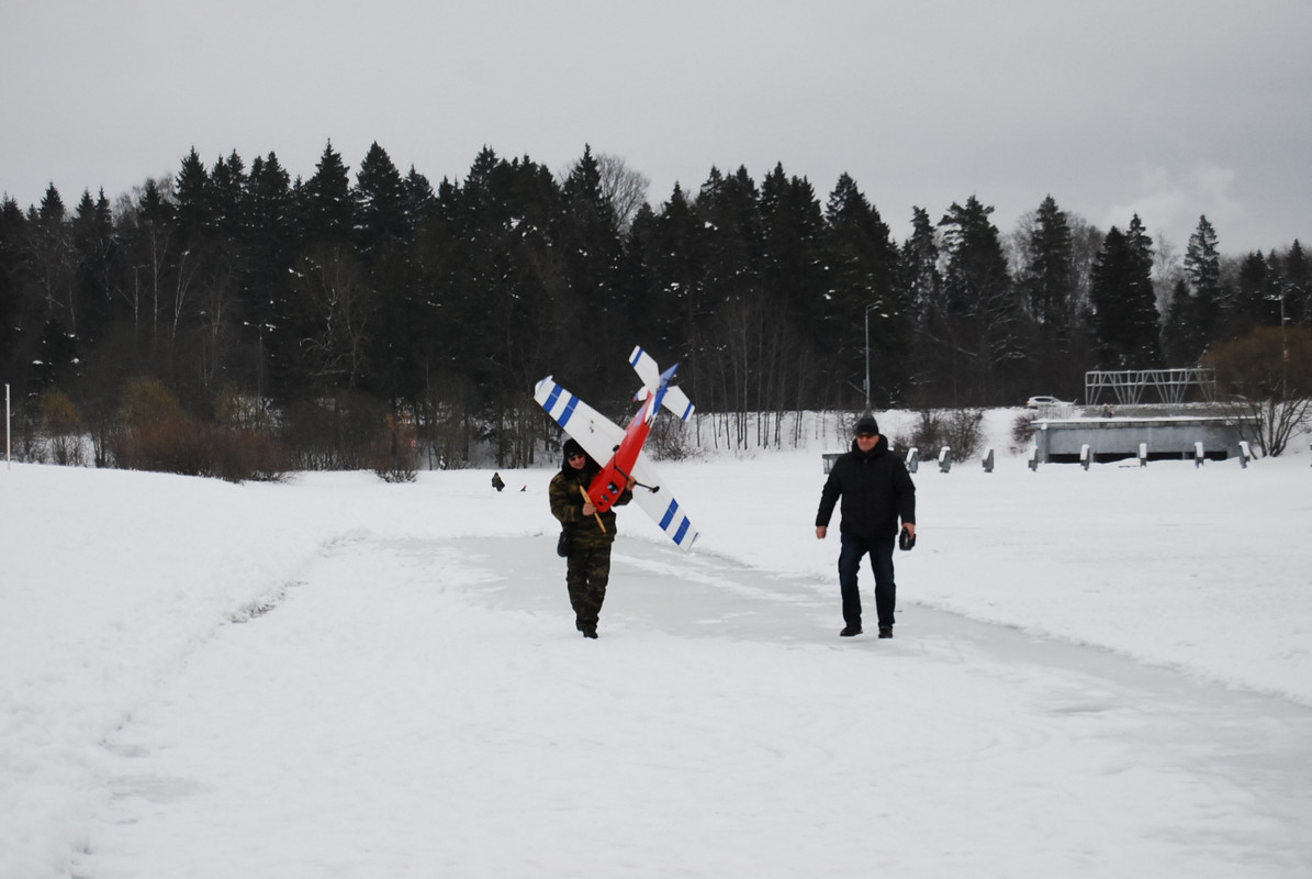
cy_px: 440
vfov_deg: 16.6
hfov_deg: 24.6
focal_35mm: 82
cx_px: 656
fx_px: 3010
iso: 640
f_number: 5.6
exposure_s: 1/500
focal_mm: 55
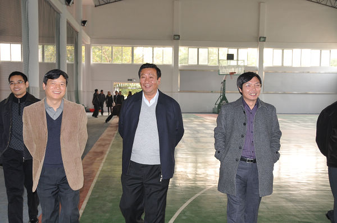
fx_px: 379
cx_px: 168
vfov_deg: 32.9
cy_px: 112
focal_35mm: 40
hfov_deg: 48.0
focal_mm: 27
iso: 640
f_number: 4.5
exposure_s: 1/60
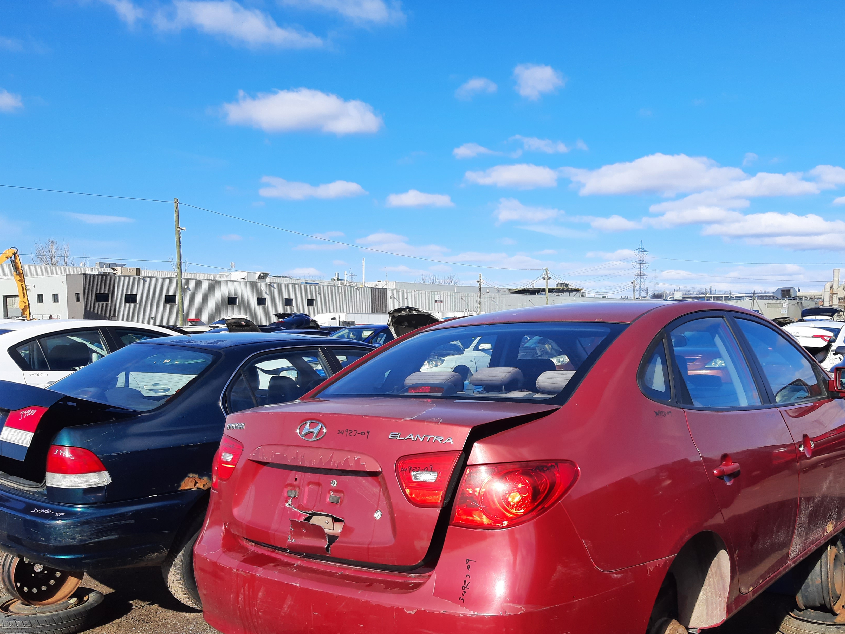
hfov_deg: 56.6
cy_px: 386
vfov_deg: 43.9
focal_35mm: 32
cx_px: 480
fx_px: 781
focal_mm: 3.92
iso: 40
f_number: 1.7
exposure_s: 1/1316
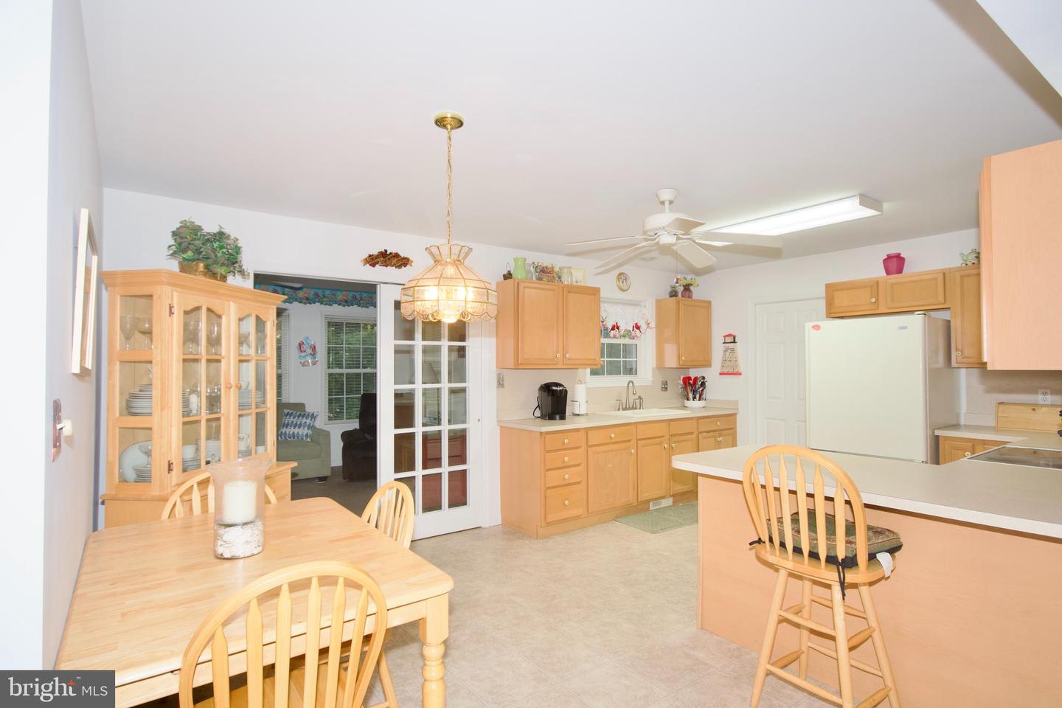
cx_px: 531
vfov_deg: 64.6
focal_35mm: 19
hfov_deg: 86.9
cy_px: 354
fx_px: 560
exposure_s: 1/60
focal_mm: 13
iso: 400
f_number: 5.6
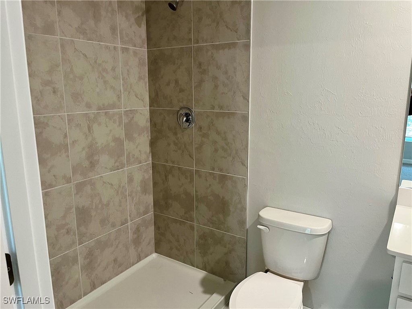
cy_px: 154
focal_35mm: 26
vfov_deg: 53.1
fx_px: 309
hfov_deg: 67.3
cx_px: 206
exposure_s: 1/60
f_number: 1.6
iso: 200
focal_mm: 5.1
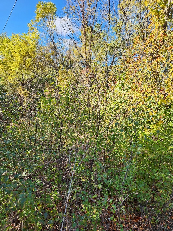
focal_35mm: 23
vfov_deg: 73.9
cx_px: 86
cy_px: 116
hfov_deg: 58.9
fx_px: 153
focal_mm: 5.4
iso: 20
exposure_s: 1/347
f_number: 1.8
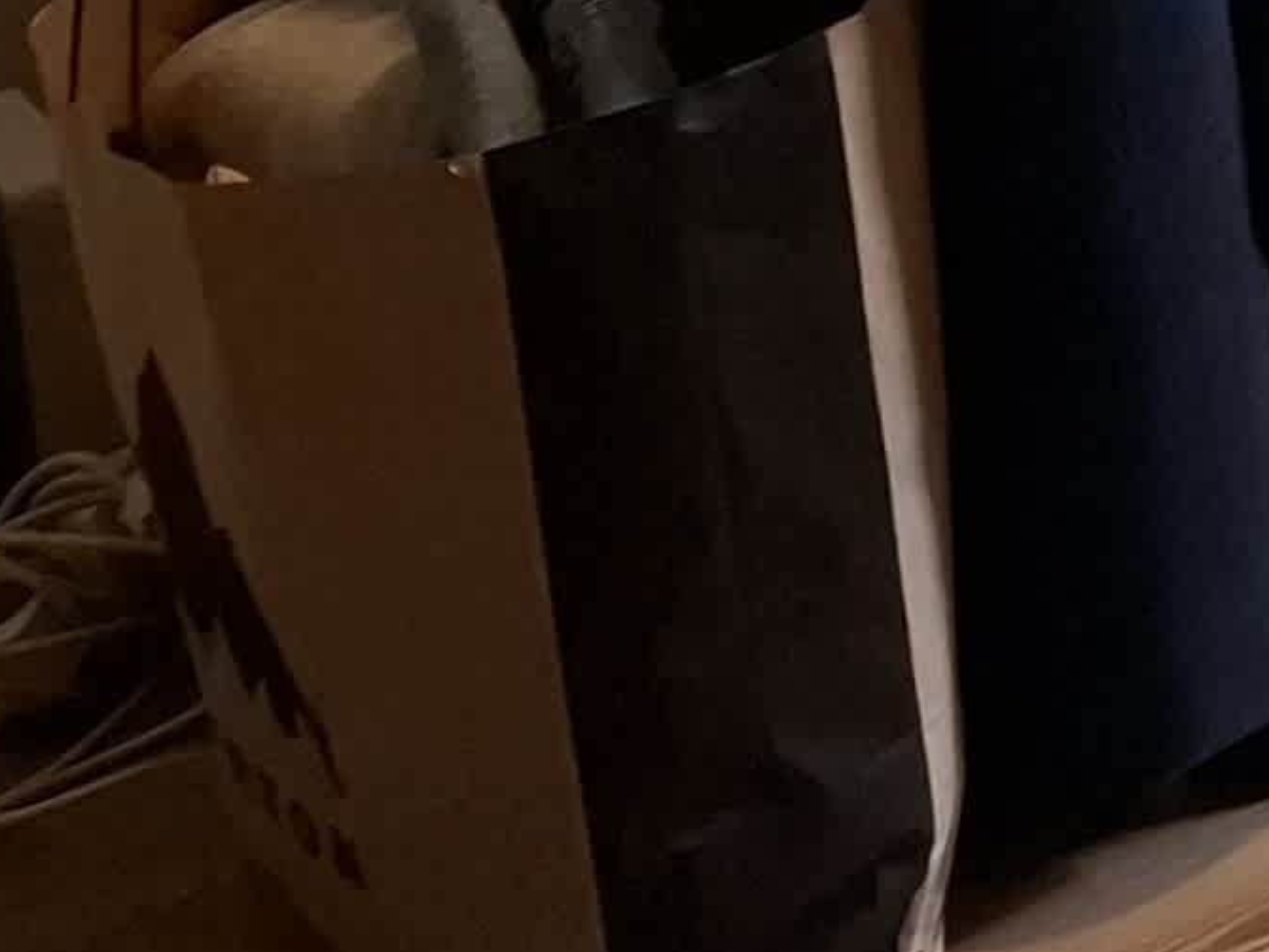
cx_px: 2688
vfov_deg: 9.2
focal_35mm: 140
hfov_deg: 12.2
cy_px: -1529
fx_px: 5134
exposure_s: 1/33
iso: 250
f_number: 1.8
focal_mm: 5.5
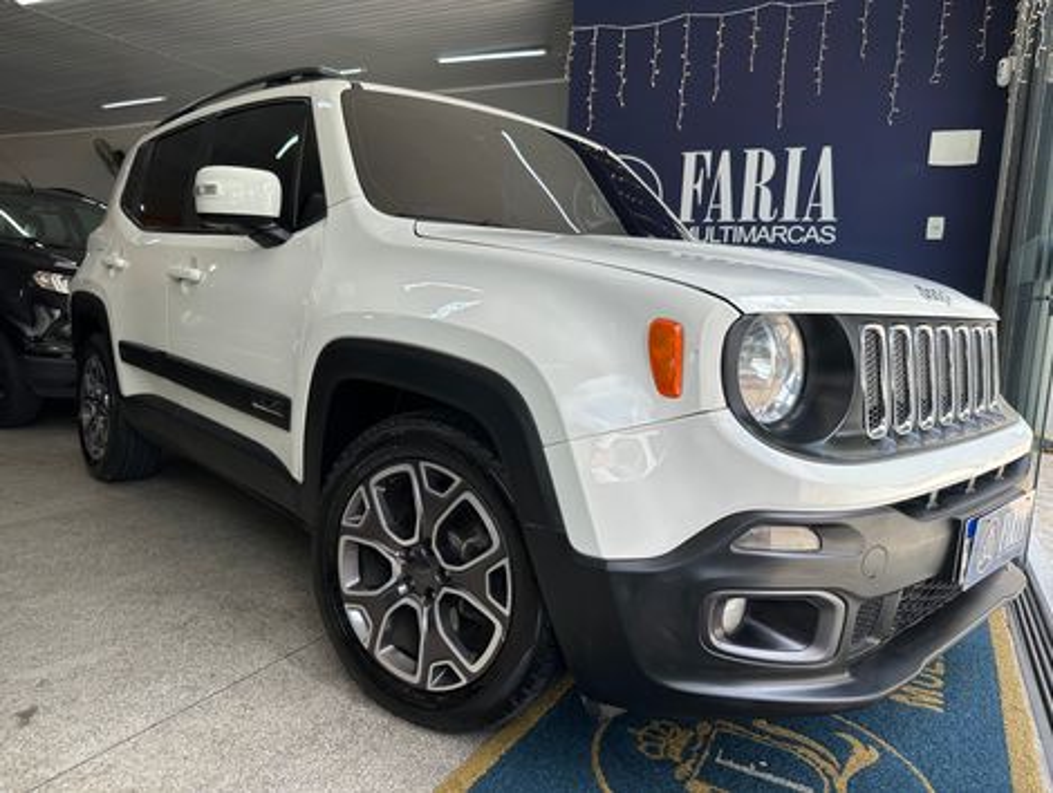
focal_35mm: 24
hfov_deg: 71.5
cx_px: 526
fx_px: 731
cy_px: 396
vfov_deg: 56.9
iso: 80
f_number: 1.78
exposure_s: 1/604
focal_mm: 6.86
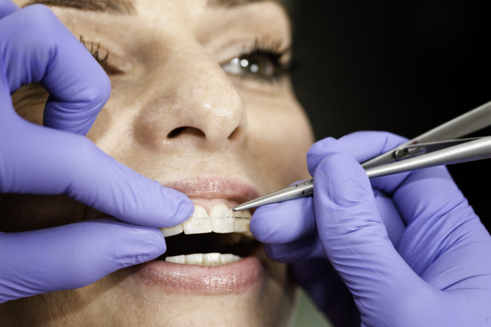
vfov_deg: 13.0
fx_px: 1432
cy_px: 164
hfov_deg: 19.5
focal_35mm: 105
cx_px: 246
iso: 320
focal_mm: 105
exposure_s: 1/160
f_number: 5.6
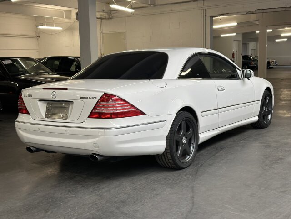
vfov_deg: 30.3
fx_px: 404
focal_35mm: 48
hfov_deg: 39.7
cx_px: 146
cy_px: 110
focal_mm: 6.86
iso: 80
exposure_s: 1/100
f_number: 1.78
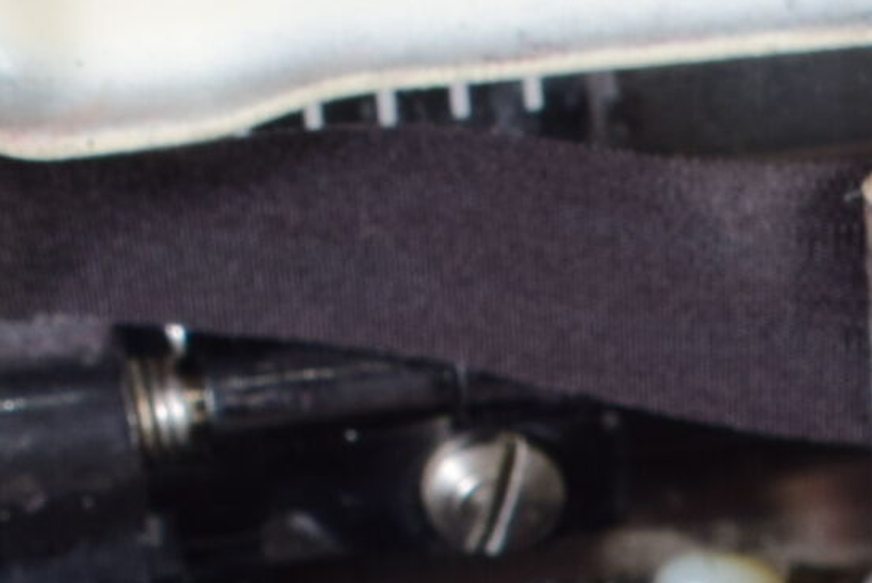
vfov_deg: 4.1
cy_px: 1243
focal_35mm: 329
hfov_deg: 6.2
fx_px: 7975
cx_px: 1441
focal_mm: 40
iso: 200
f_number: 16
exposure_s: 1/200
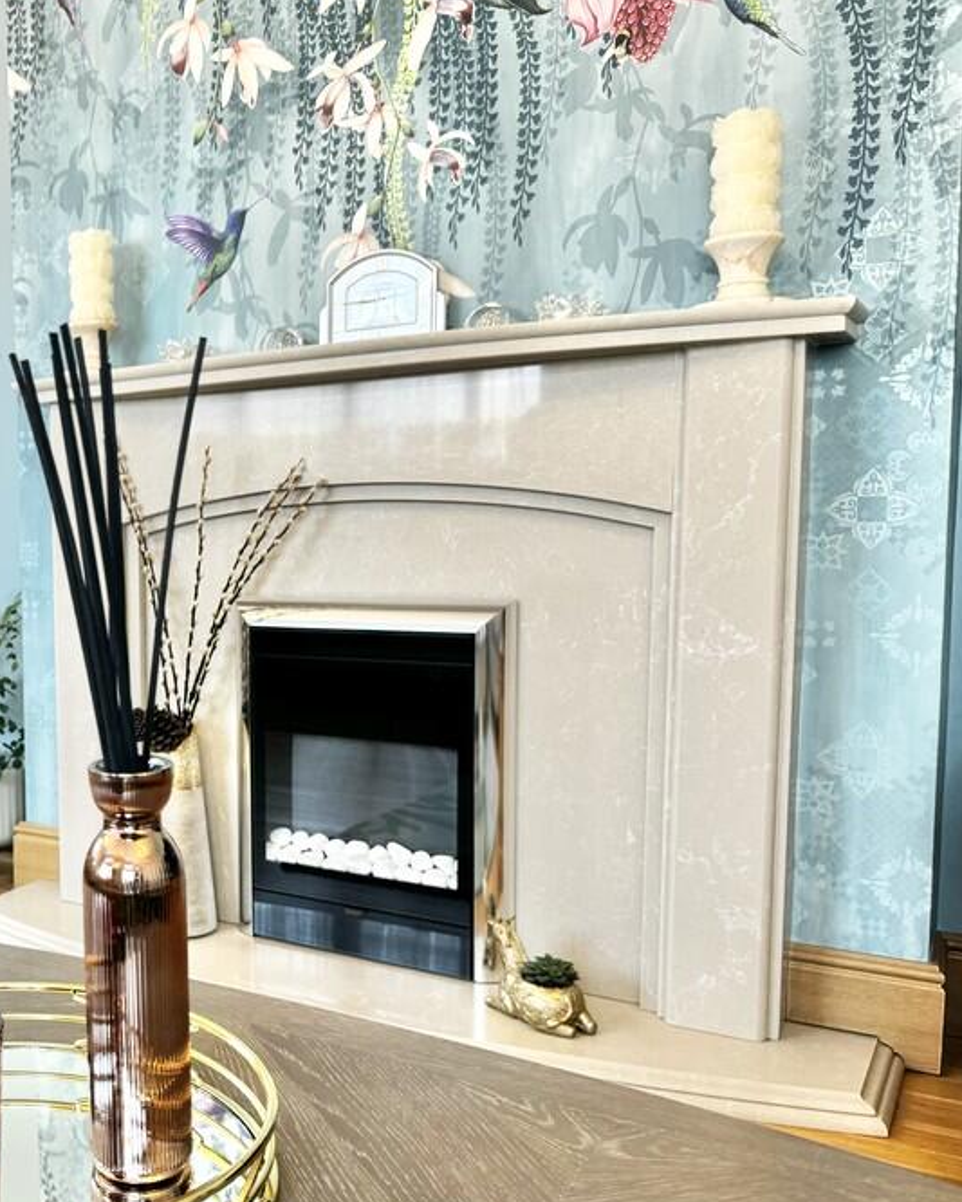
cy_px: 648
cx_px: 69
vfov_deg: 50.2
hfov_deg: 38.0
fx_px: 1281
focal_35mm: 36
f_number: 1.78
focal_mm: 6.76
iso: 160
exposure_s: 1/100
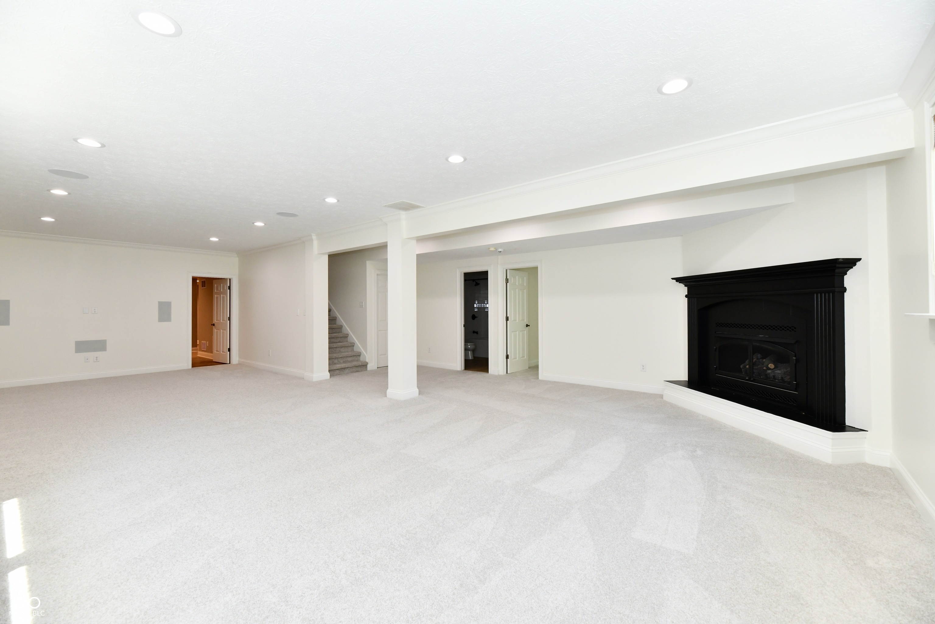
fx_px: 364
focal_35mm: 14
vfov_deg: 81.2
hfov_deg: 104.3
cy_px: 312
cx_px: 468
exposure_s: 1/100
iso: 640
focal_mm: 14
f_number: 6.3
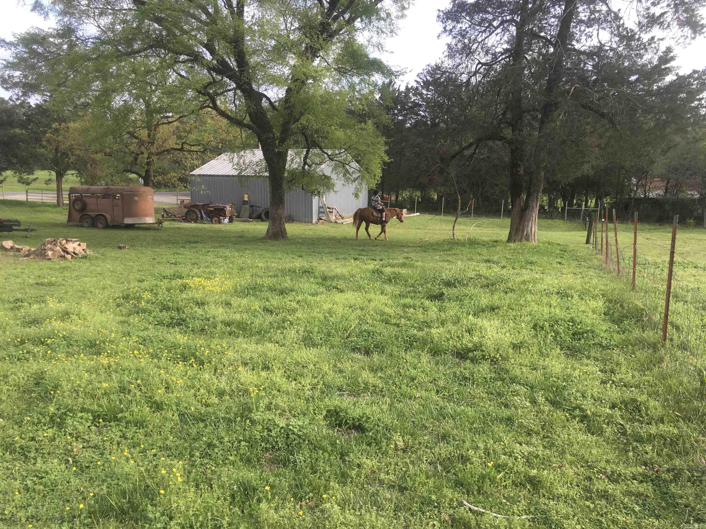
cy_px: 264
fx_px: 591
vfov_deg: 48.2
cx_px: 353
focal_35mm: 29
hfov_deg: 61.7
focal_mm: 4.15
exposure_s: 1/271
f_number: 2.2
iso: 25
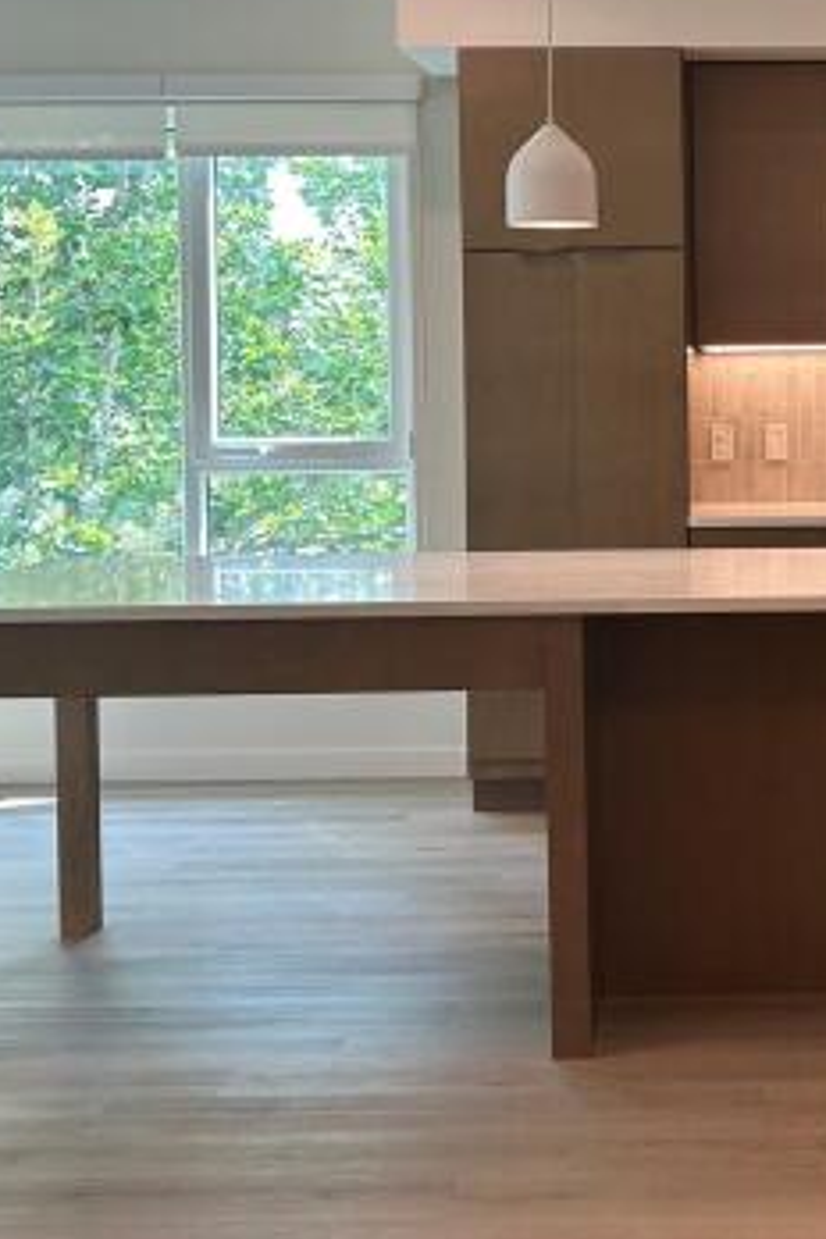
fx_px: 1927
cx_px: 787
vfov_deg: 35.2
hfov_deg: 23.4
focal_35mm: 56
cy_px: 395
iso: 50
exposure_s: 1/120
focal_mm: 5.7
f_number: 1.5
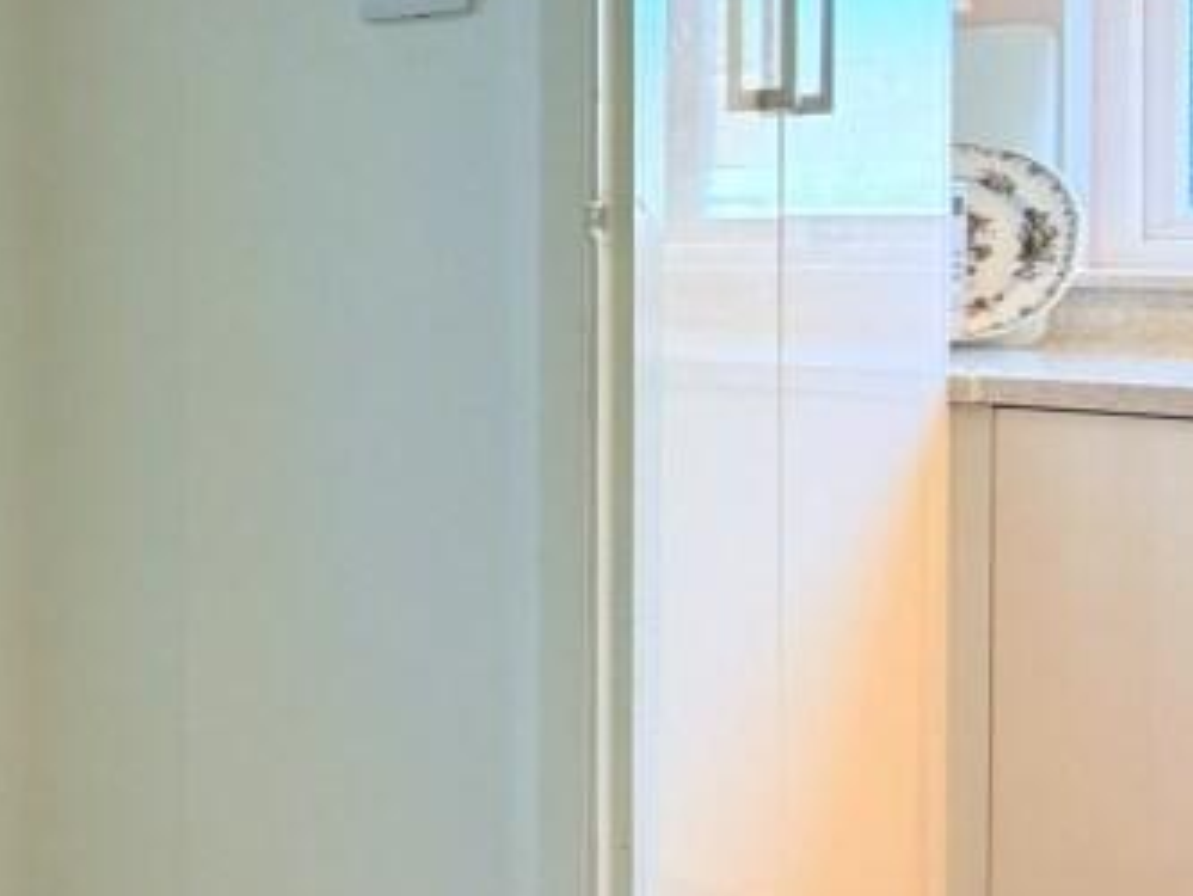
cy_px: 247
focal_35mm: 43
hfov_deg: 30.4
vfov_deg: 33.1
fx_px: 1482
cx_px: -487
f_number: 2.2
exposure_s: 1/50
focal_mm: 2.22
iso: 320
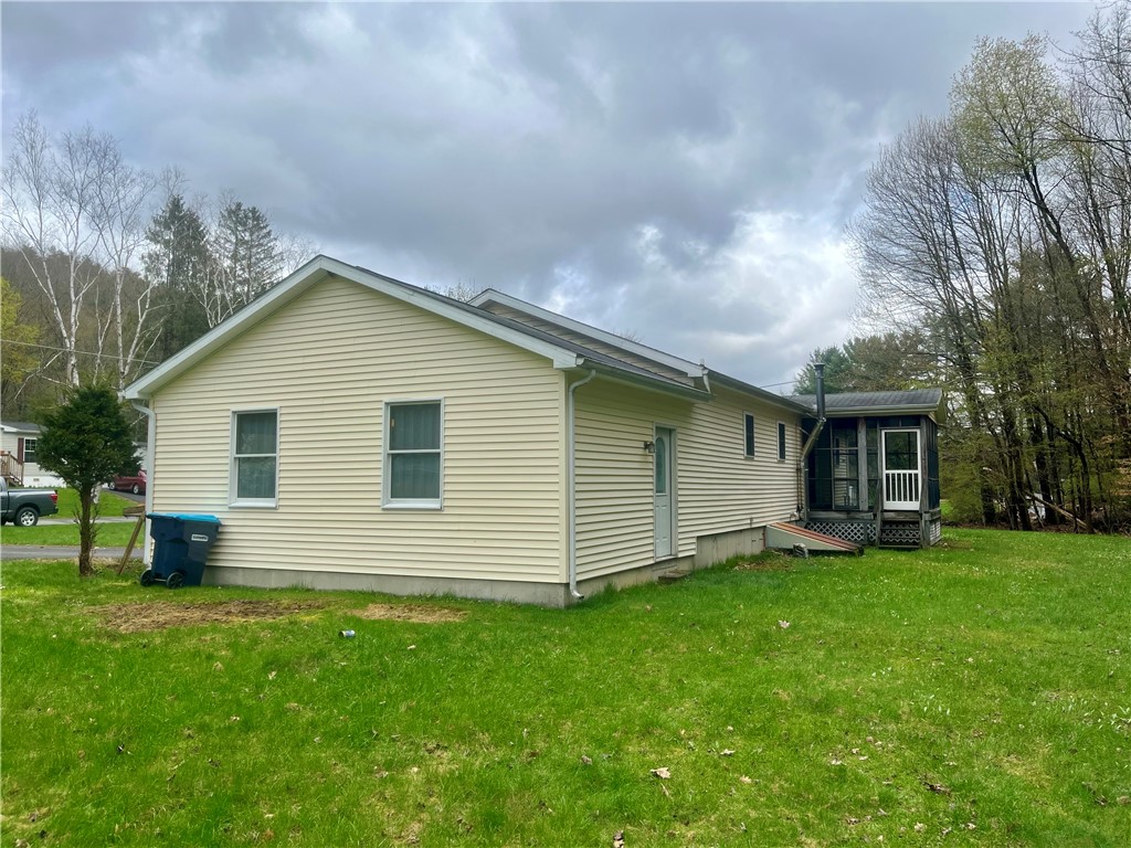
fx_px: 849
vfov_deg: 53.1
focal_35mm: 26
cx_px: 566
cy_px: 424
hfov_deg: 67.3
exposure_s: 1/2463
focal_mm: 5.1
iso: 50
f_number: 1.6
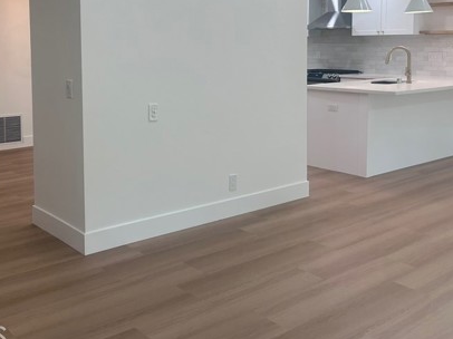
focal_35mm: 41
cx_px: 116
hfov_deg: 44.4
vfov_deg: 34.4
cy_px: 85
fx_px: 536
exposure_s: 1/120
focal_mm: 5.7
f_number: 1.5
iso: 80
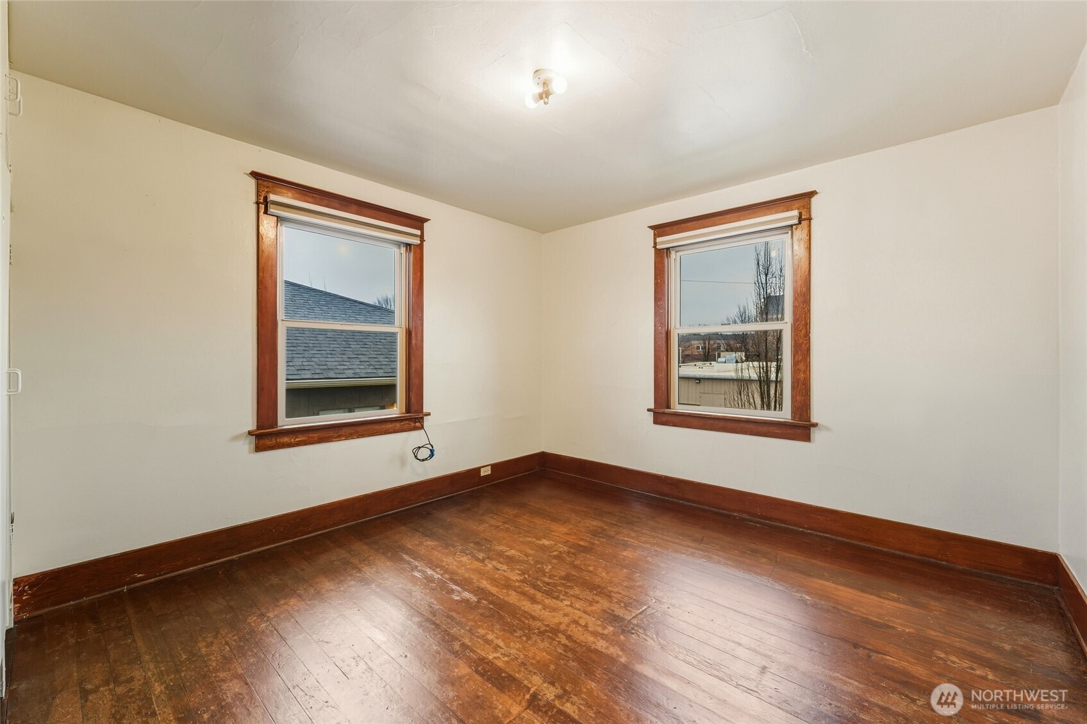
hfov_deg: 104.3
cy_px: 362
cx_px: 544
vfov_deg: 81.2
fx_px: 423
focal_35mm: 14
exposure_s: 1/100
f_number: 9
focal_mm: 14
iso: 400
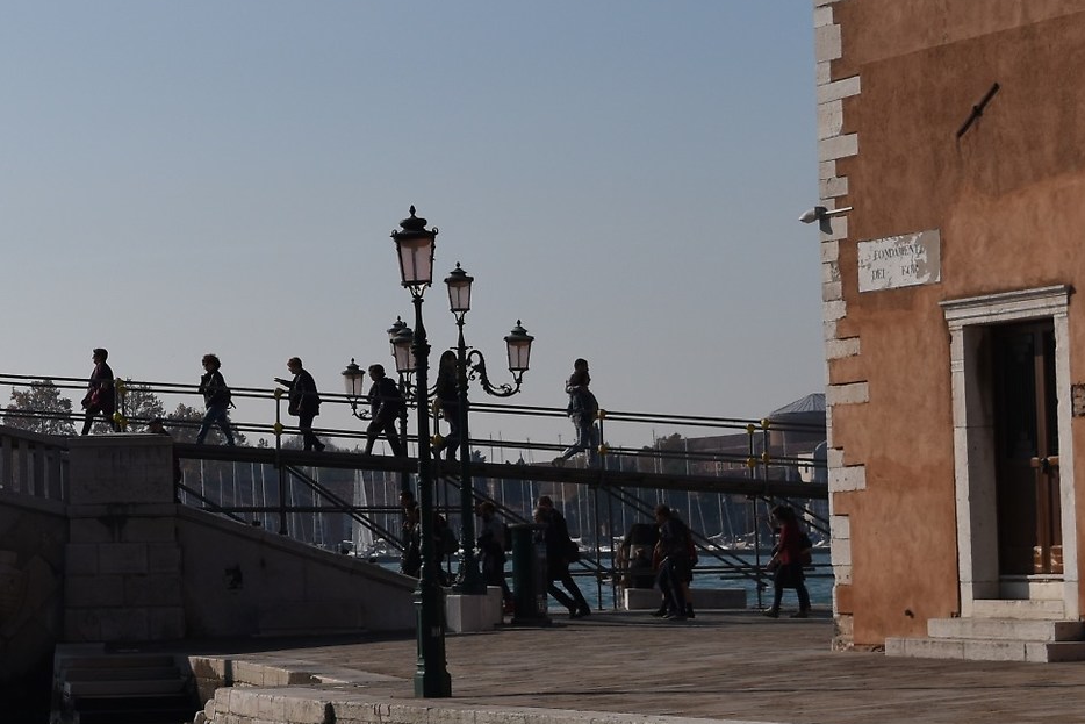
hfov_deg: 15.1
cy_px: 336
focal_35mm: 131
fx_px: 3949
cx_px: -206
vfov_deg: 10.5
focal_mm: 34
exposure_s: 1/1250
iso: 100
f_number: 8
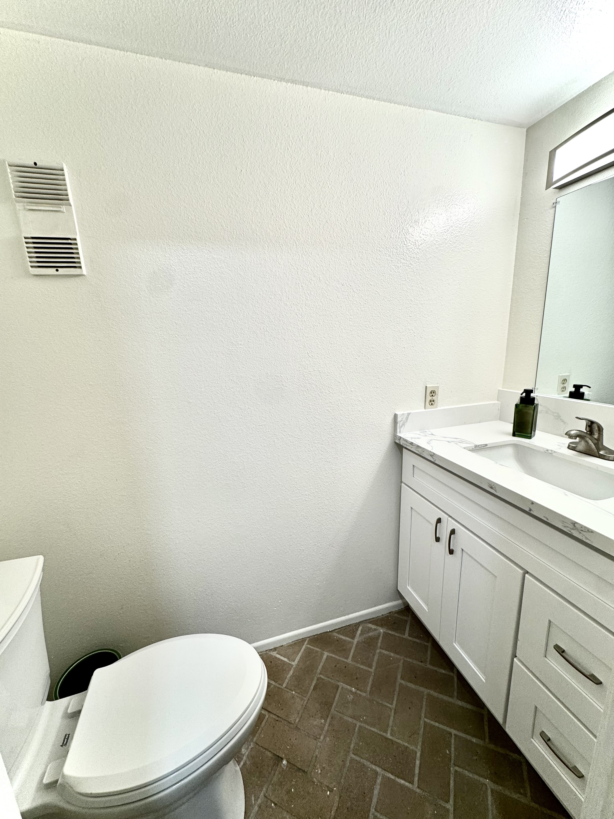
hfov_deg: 85.7
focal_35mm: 14
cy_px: 410
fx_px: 331
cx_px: 307
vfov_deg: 102.1
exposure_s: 1/120
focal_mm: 2.22
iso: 64
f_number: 2.2
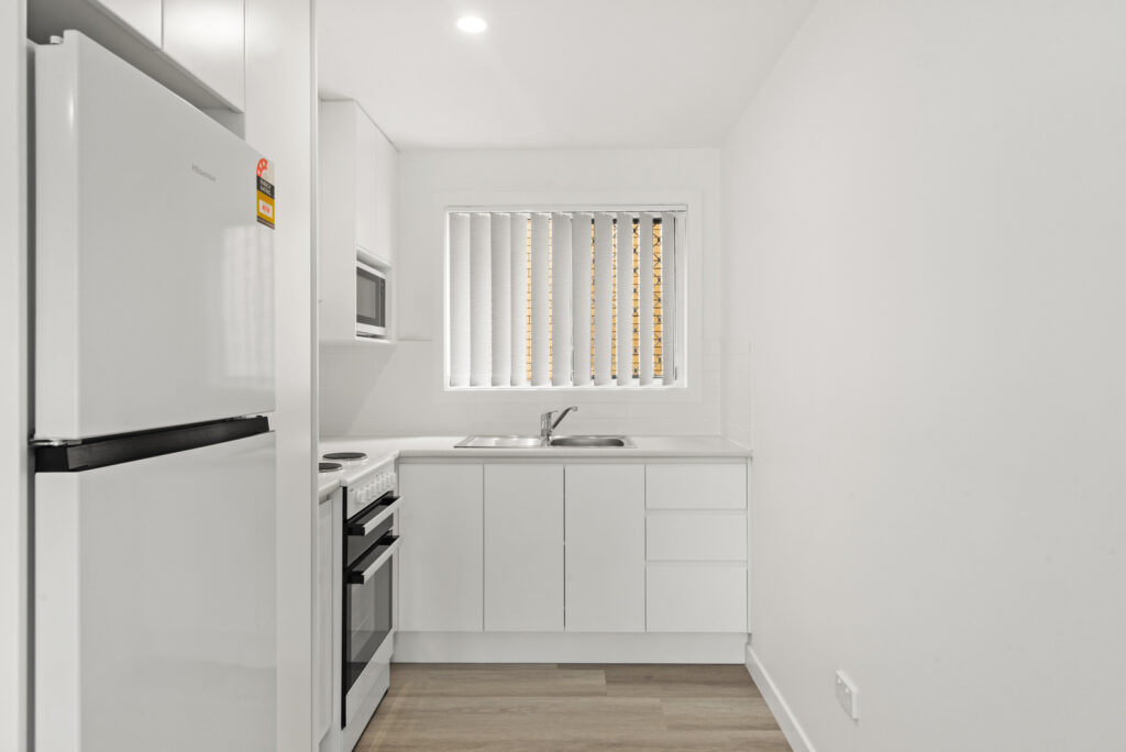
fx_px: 688
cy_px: 376
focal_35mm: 22
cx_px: 563
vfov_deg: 57.3
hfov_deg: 78.5
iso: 500
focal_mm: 22
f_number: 11
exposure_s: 1/8
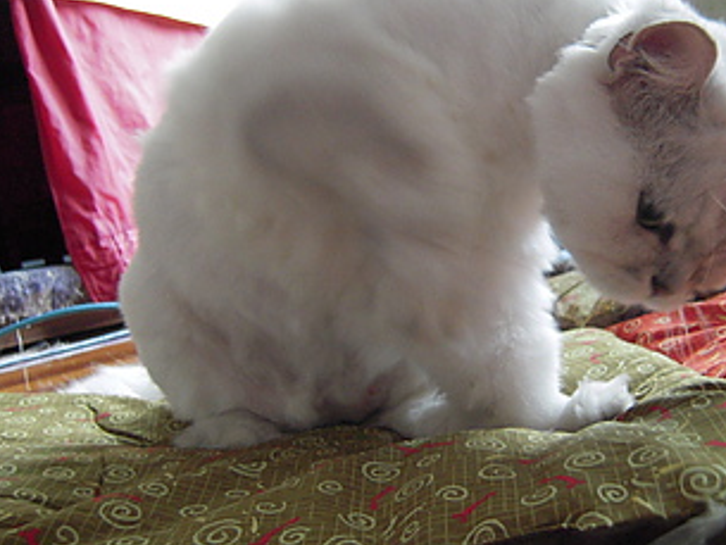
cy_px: 255
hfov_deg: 34.4
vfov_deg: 26.6
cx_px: 524
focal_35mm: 55
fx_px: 1154
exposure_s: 1/30
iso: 400
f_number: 2.7
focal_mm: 5
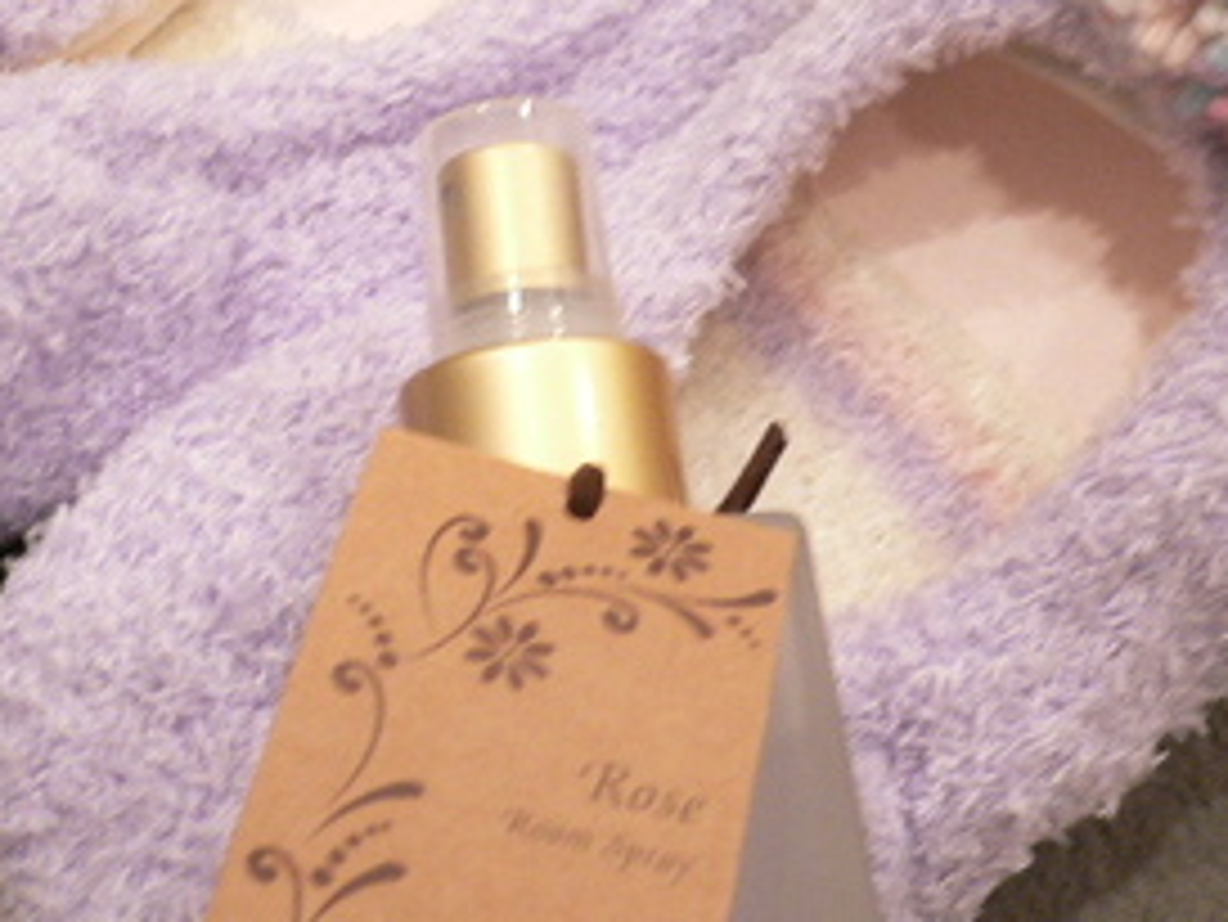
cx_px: 657
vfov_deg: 22.7
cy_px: 218
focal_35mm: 64
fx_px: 2271
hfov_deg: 30.2
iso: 200
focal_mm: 5.8
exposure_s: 1/10
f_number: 2.8
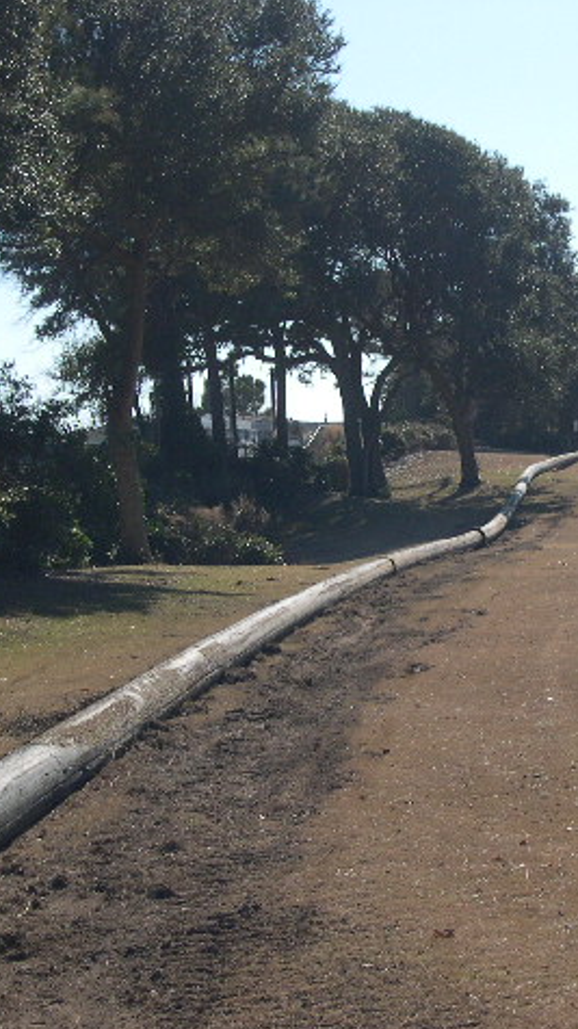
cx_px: 420
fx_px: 2481
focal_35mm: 91
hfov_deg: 13.3
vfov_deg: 23.4
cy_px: 513
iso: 100
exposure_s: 1/170
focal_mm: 13.2
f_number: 9.6
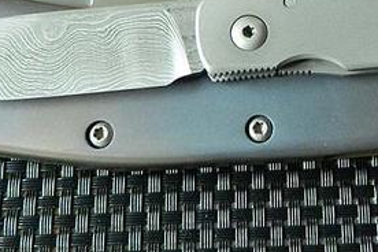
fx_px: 693
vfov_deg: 20.3
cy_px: 35
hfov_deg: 30.2
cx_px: 268
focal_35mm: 66
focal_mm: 4.5
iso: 400
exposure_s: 1/30
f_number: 3.1
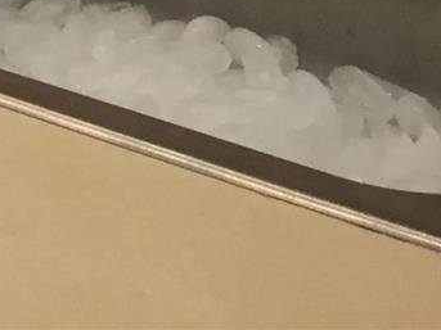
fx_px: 2203
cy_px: -655
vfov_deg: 7.5
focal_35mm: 173
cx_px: -855
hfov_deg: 9.3
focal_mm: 4.15
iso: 40
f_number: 2.2
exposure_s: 1/30
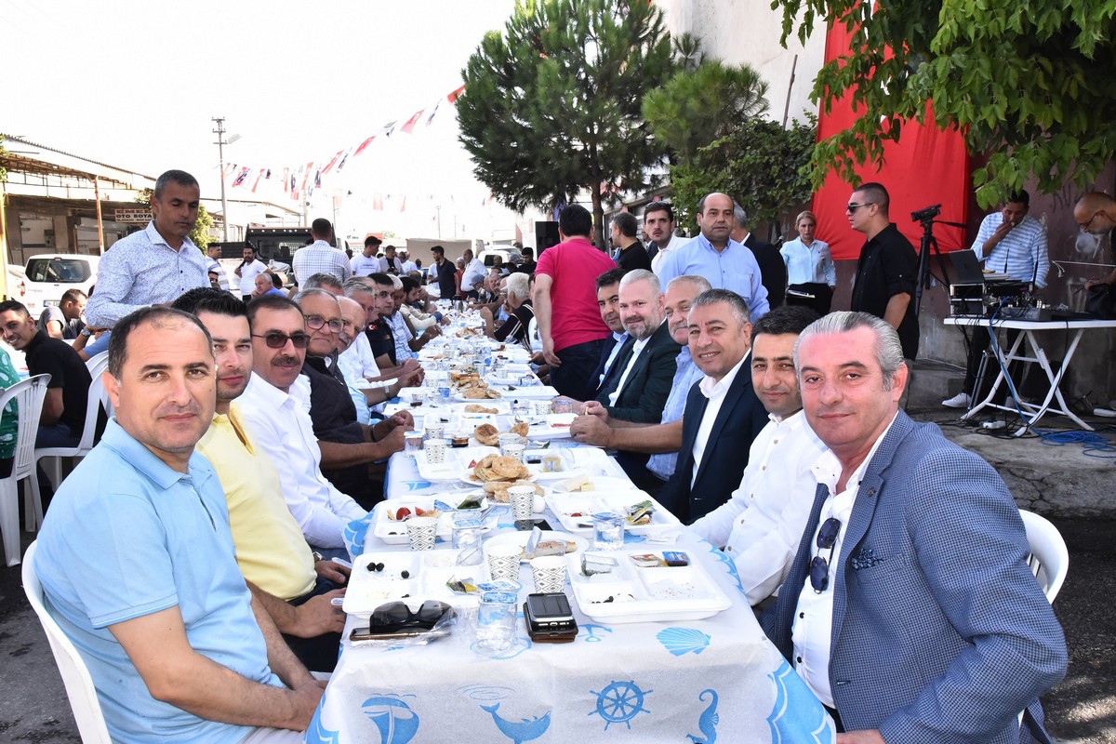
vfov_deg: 41.1
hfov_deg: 58.7
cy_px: 372
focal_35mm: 32
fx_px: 992
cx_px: 558
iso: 4000
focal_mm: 32
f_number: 20
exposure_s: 1/200
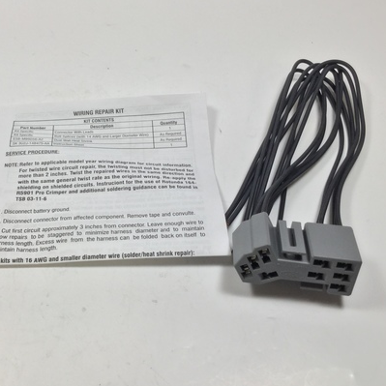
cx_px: 121
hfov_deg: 37.8
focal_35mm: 44
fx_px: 555
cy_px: 184
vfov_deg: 38.3
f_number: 2.4
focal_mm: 3.3
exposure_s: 1/60
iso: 32
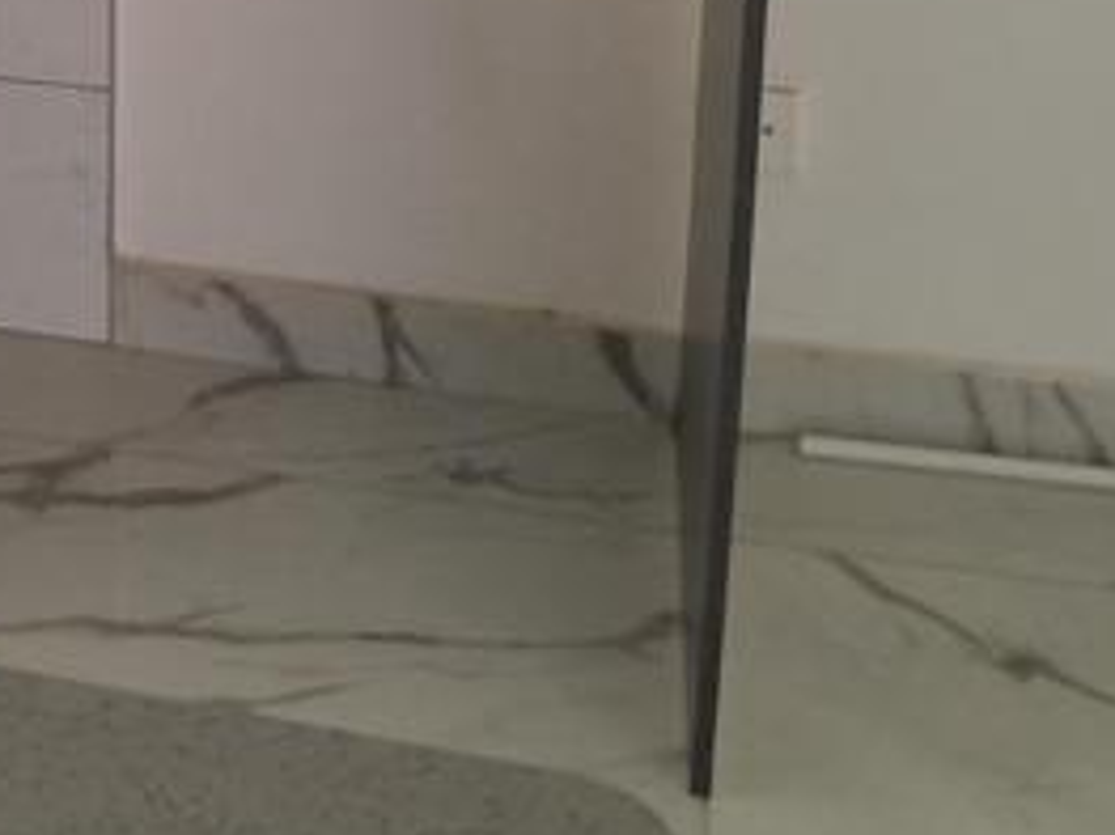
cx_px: -331
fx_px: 2543
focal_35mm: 79
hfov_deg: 22.2
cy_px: -420
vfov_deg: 16.9
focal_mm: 3.98
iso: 250
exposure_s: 1/50
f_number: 1.8
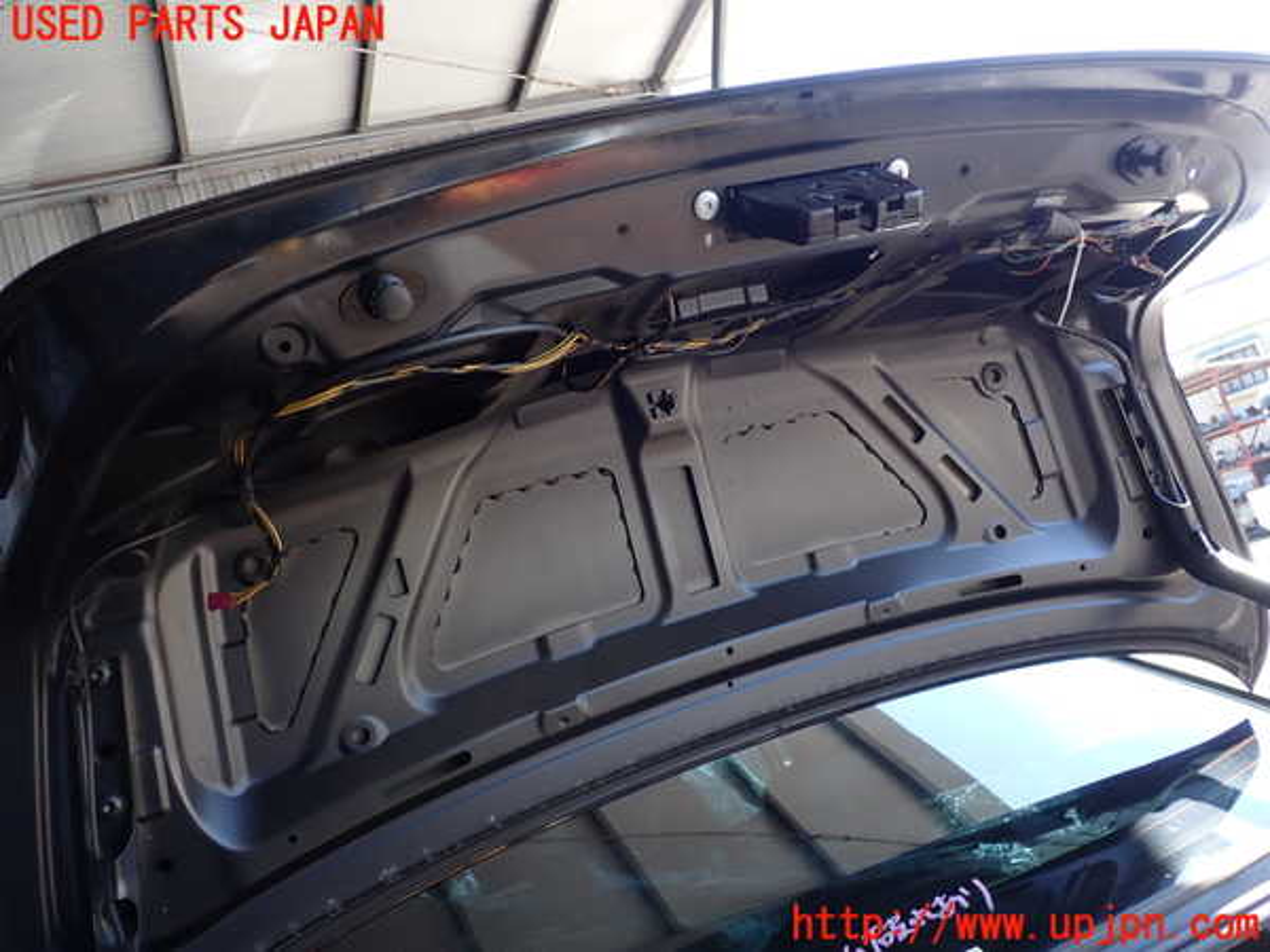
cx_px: 635
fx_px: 1101
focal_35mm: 30
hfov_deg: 60.0
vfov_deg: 46.8
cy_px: 476
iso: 100
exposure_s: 1/100
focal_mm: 5.4
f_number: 3.2
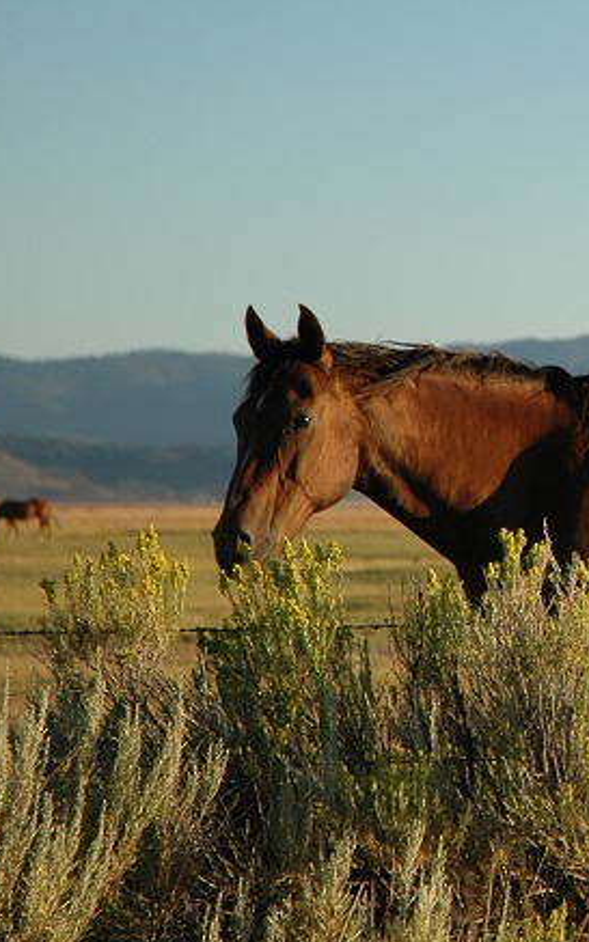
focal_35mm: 220
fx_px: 5652
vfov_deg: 9.5
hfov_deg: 5.9
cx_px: 908
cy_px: 447
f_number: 4.5
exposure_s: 1/500
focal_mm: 70
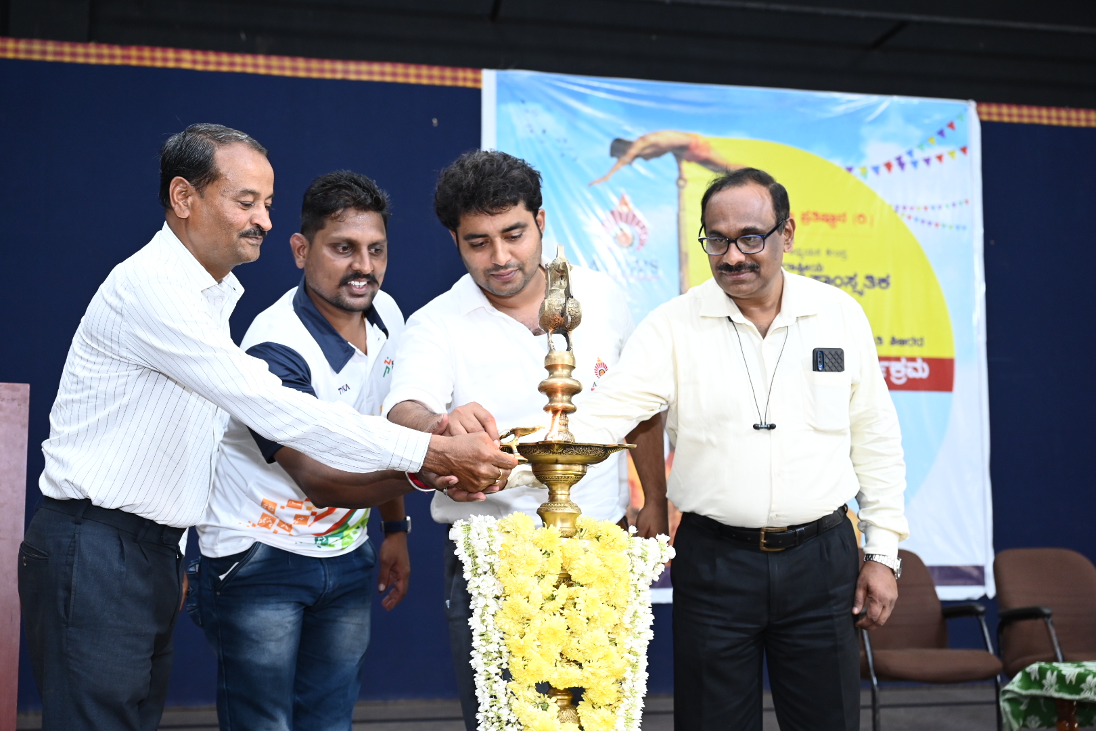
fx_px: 1309
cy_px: 366
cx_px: 548
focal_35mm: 43
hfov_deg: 45.4
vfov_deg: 31.2
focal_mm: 43
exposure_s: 1/80
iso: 1600
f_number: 4
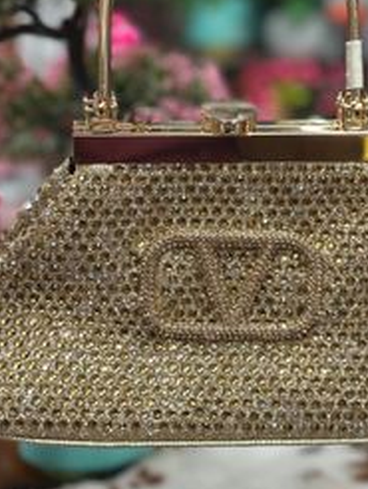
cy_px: 233
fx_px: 1104
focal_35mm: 78
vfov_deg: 25.0
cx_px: 229
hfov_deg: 18.9
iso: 125
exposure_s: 1/50
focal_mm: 6.86
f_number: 1.78
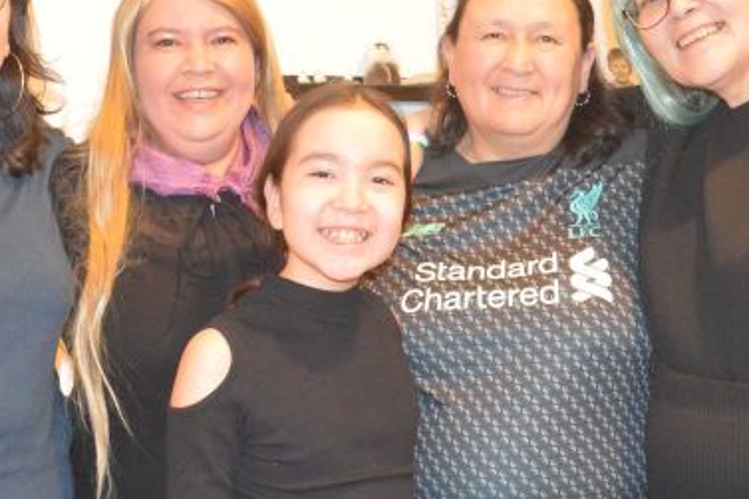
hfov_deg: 28.8
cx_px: 300
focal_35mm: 70
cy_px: 296
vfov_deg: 19.4
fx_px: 1456
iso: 3200
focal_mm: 22
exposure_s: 1/20
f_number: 3.8
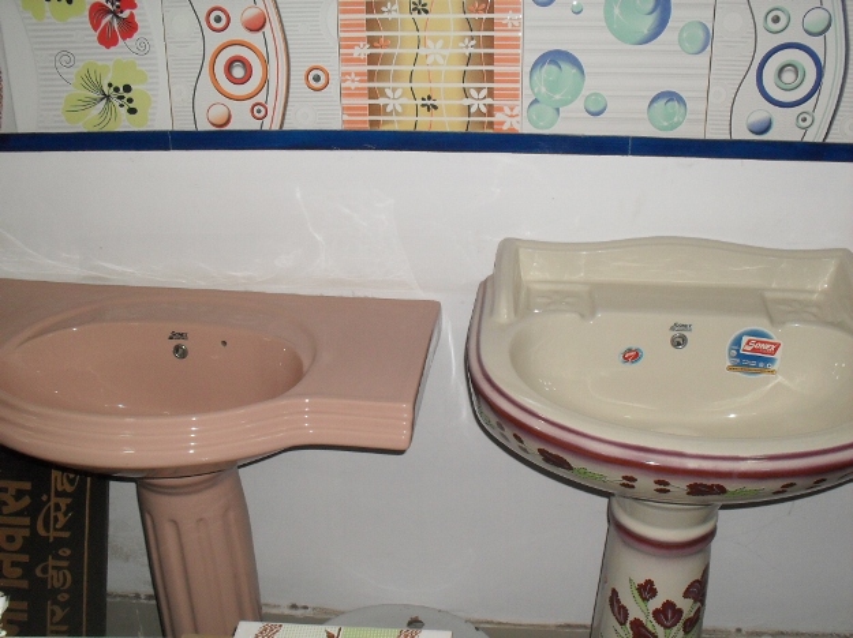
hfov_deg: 49.0
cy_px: 319
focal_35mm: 38
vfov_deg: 37.7
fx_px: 936
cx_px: 426
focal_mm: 6.3
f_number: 8.3
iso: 160
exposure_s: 1/45
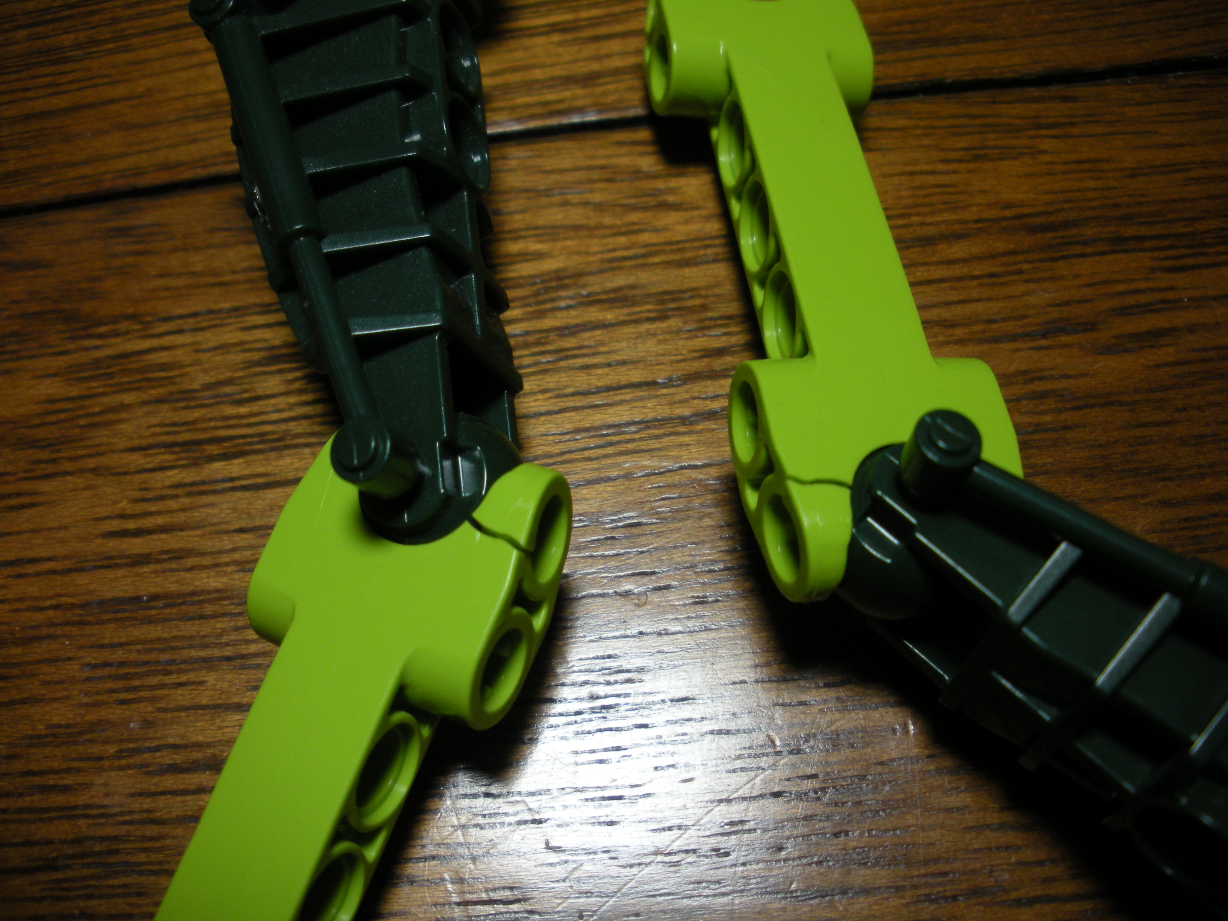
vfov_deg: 40.7
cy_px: 460
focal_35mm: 35
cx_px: 614
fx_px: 1242
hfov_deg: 52.6
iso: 150
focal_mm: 6.3
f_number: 3.5
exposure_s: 1/59.7
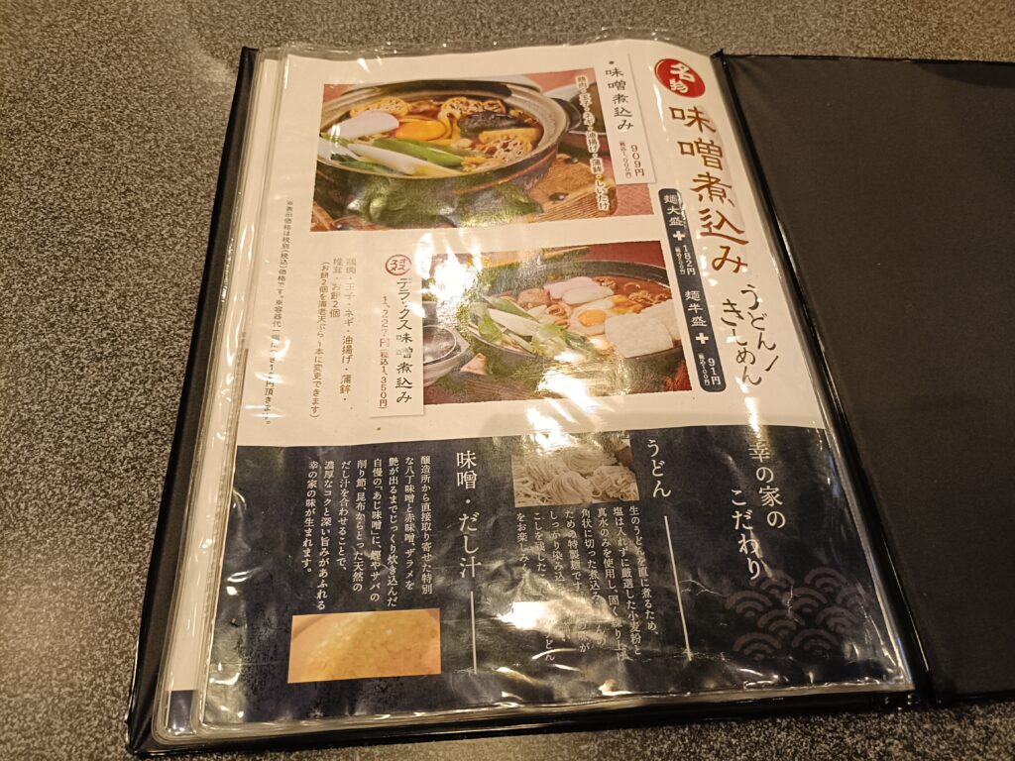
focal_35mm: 25
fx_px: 733
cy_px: 380
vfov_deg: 54.9
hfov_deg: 69.4
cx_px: 508
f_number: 1.7
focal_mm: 4.7
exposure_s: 1/33.3
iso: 1000
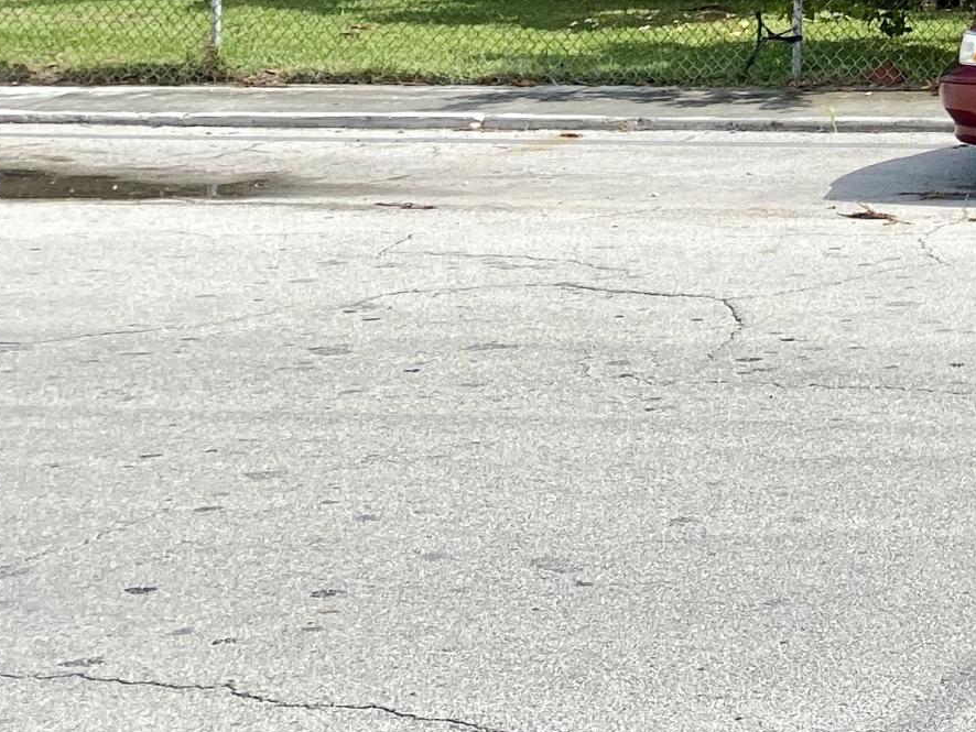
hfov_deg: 18.7
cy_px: -261
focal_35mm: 88
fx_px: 2482
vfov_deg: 15.8
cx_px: 1601
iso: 32
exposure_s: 1/3610
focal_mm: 4.25
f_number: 1.8
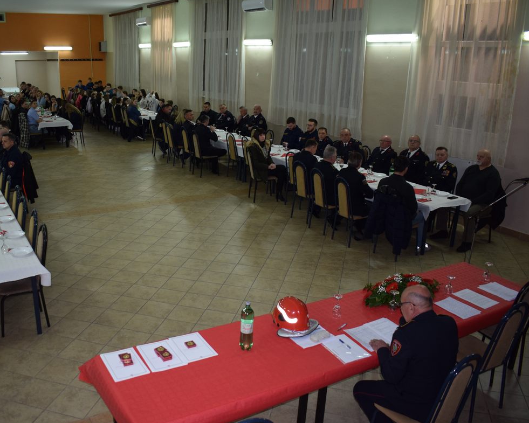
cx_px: 216
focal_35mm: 31
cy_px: 211
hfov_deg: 56.8
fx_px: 485
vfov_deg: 47.1
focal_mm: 18
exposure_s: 1/60
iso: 800
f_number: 4
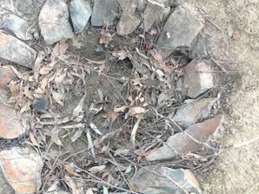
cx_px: 90
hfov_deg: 40.0
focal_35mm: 47
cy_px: 93
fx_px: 351
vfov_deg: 30.8
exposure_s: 1/120
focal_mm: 4.28
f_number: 2.4
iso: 125
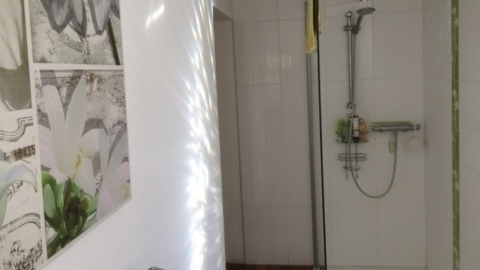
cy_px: 98
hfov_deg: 61.0
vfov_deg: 36.4
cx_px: 240
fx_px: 407
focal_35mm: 32
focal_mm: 4.15
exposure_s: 1/50
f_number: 2.2
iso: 50
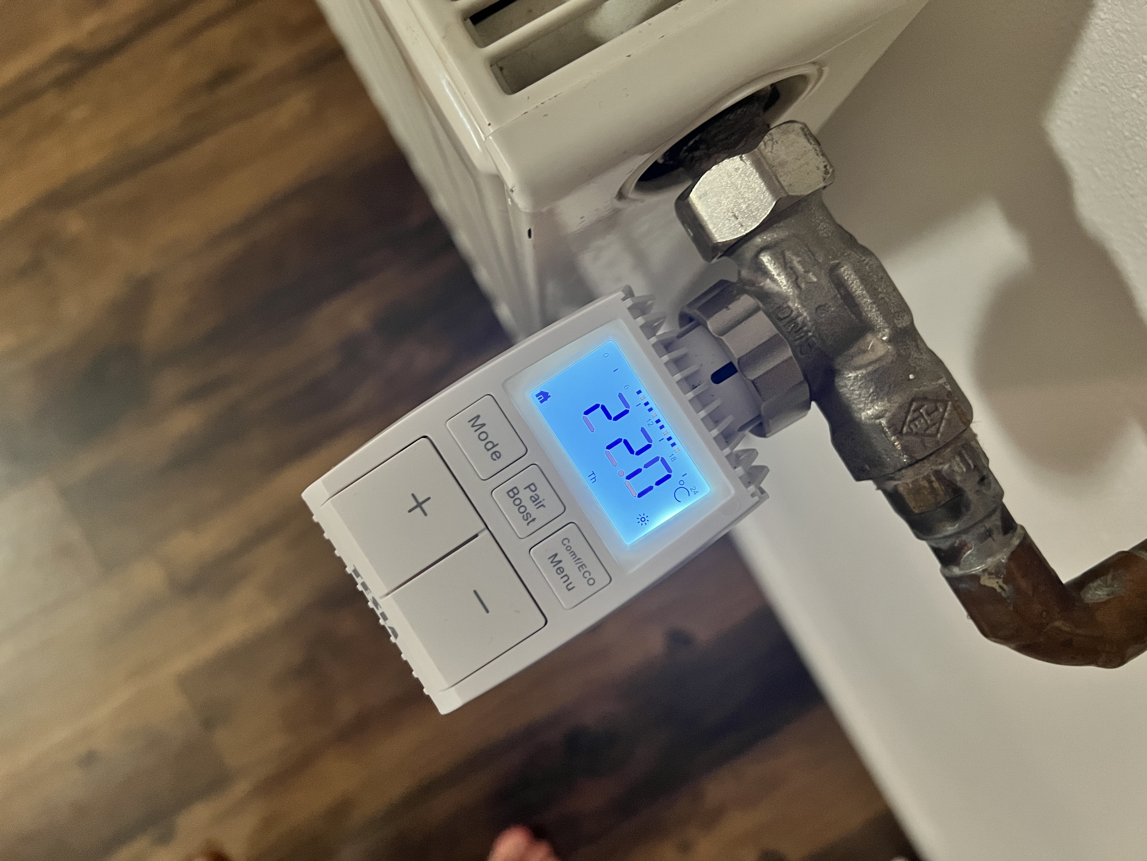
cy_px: 430
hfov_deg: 67.3
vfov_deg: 53.1
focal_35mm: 26
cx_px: 574
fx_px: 862
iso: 640
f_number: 1.5
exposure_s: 1/38
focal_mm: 5.7
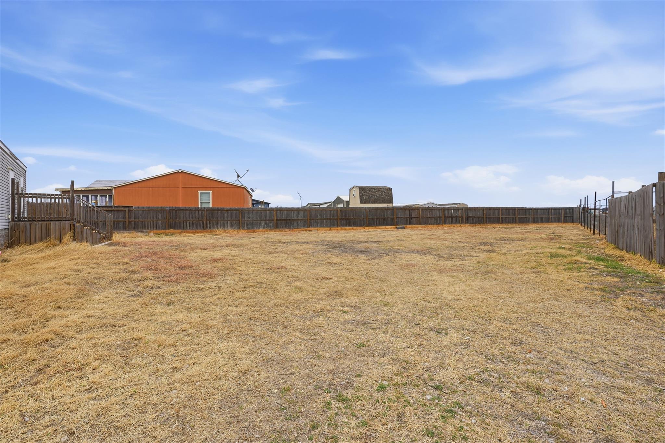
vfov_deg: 70.4
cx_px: 332
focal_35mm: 17
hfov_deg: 93.3
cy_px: 222
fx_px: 314
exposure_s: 1/250
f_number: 9
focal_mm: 17
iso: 125
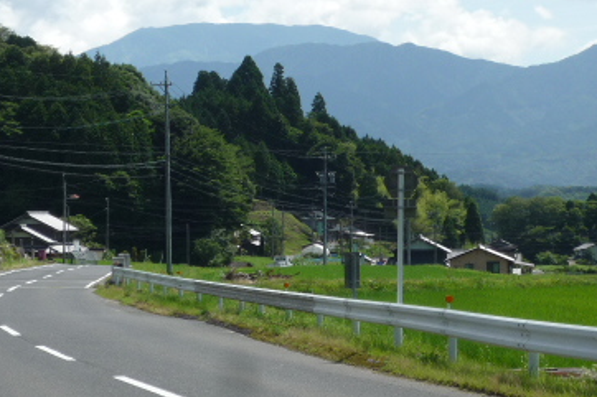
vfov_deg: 9.9
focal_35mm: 138
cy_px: 132
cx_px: 308
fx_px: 2287
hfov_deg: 14.9
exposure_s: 1/640
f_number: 4.9
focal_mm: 13.2
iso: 100
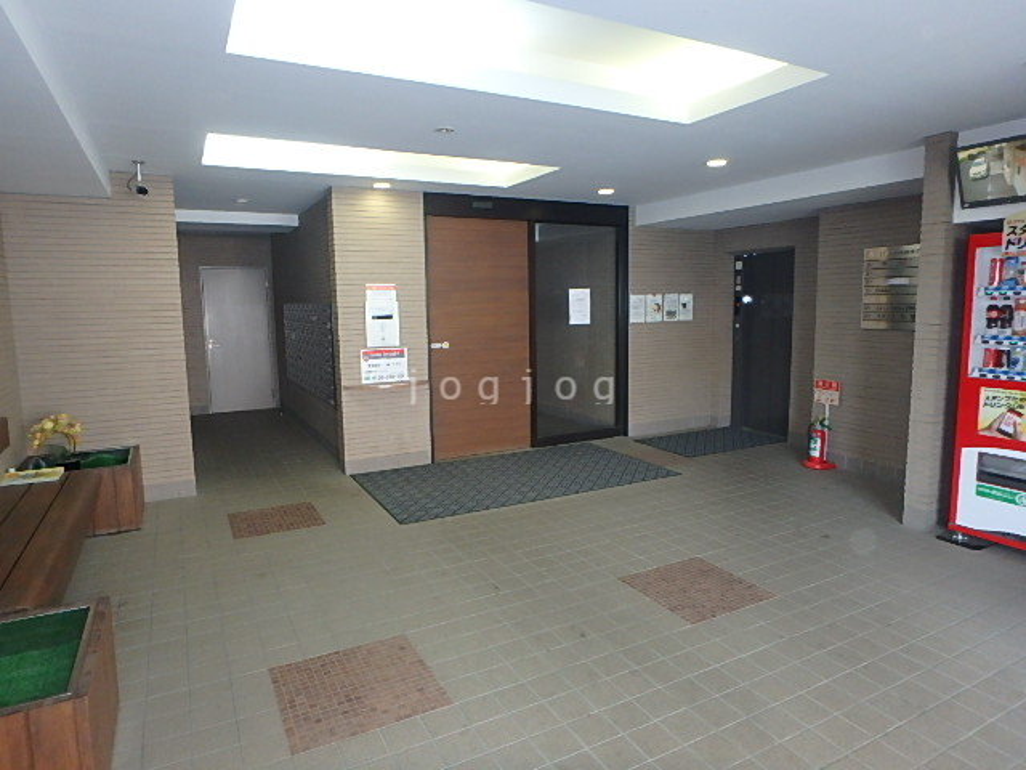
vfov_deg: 63.4
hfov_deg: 79.0
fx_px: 622
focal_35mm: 21
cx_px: 513
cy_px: 385
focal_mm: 3.7
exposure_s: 1/30
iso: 400
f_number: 3.5
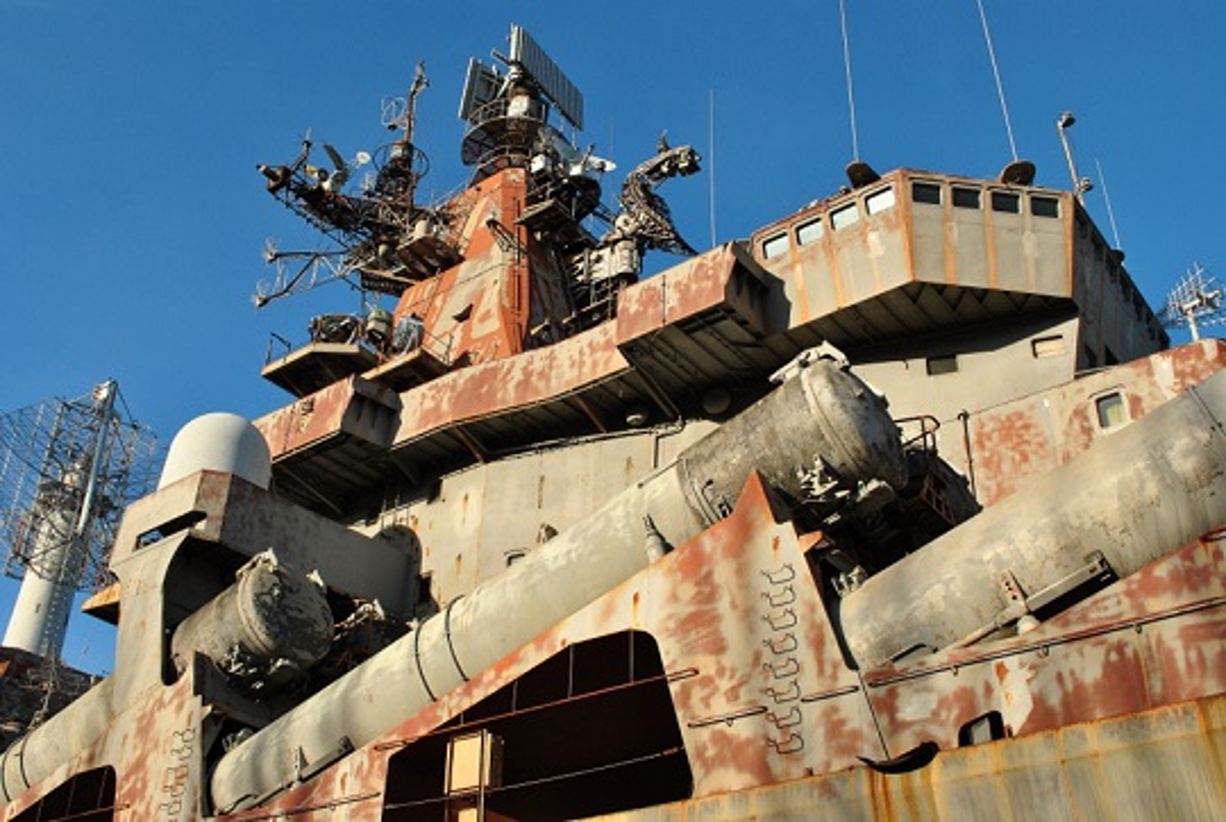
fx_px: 1228
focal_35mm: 36
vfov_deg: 37.0
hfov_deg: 53.1
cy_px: 411
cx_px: 613
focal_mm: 24
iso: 200
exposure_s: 1/320
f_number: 9
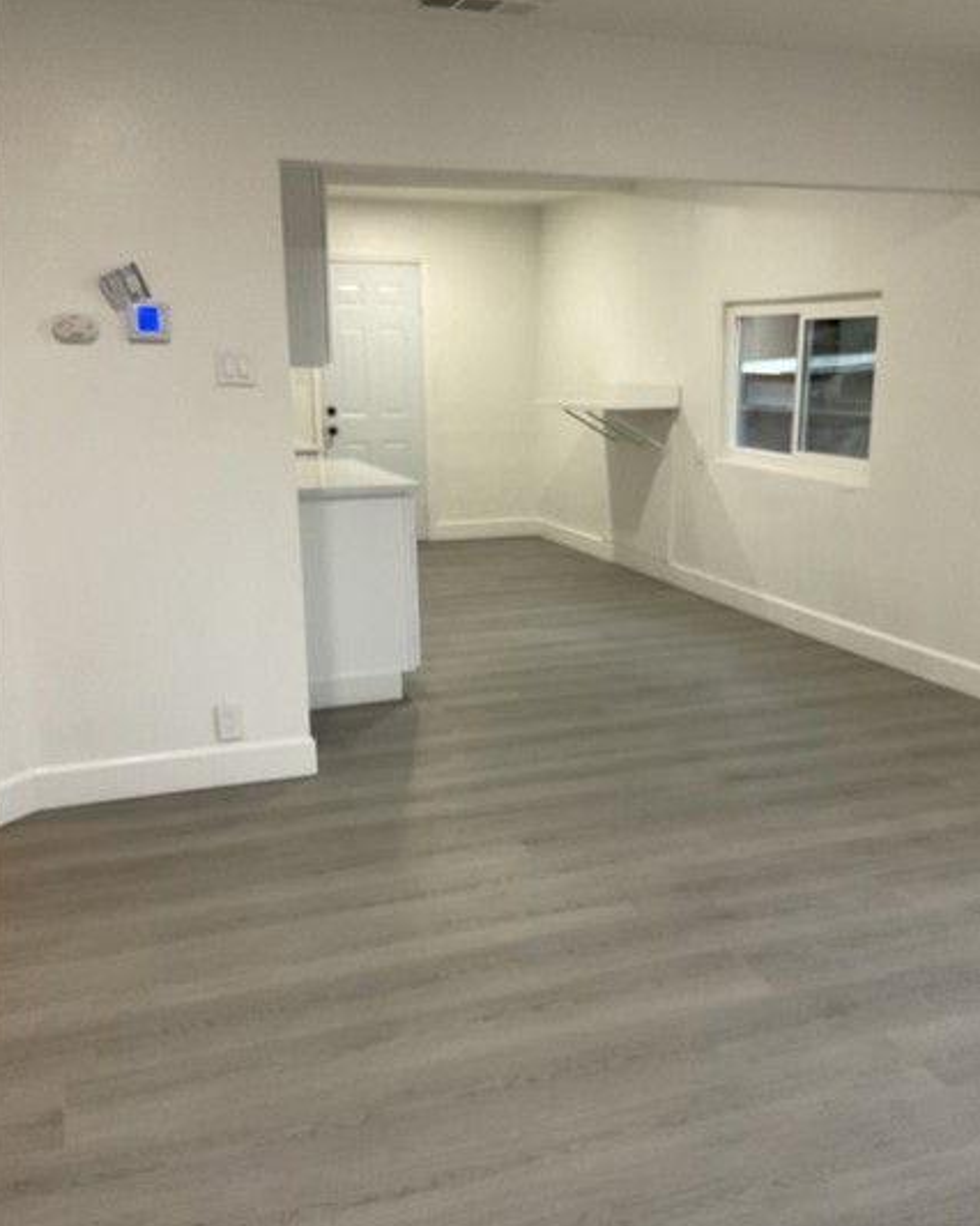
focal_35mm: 34
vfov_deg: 52.8
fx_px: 1233
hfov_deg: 43.3
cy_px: 674
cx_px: 541
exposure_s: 1/60
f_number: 1.8
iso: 160
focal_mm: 3
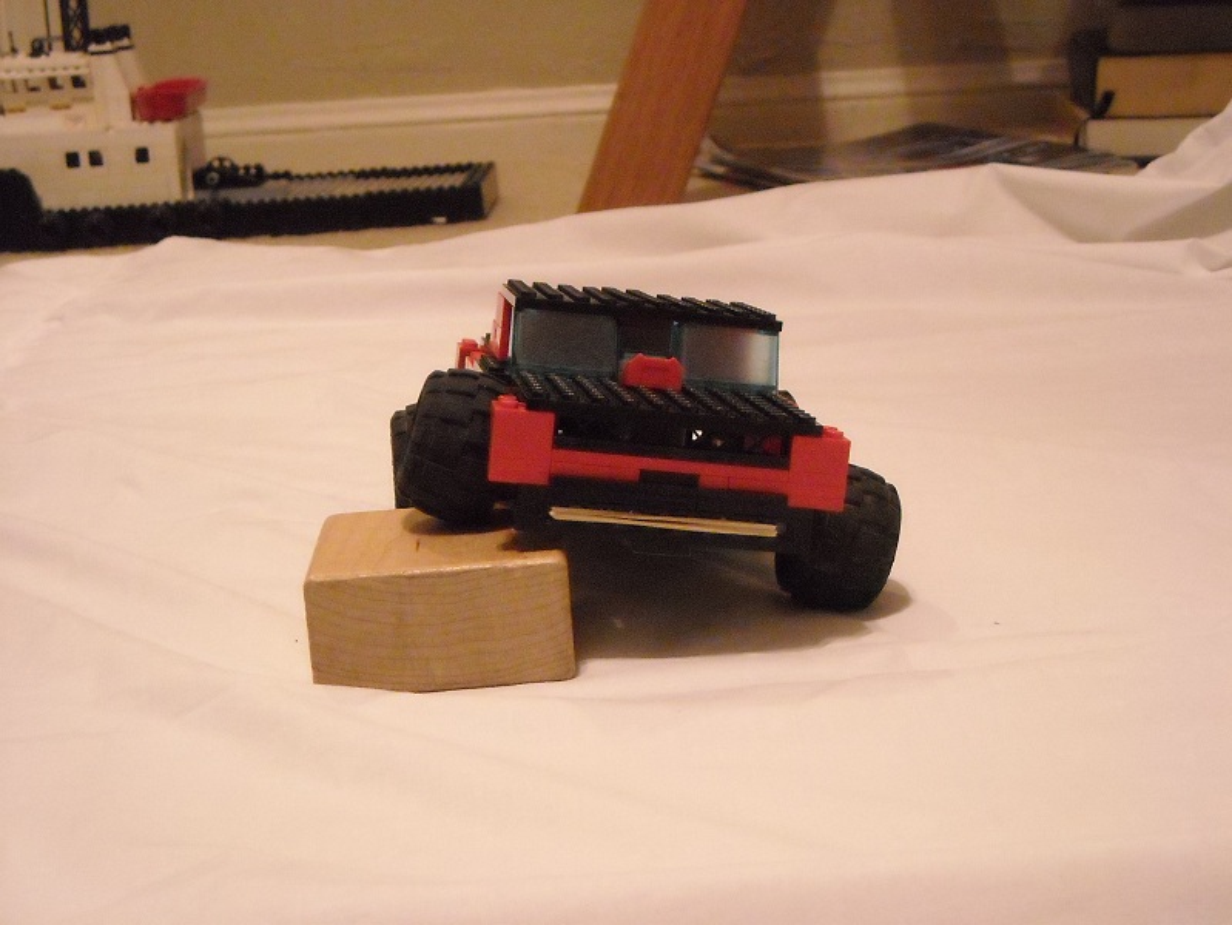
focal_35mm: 68
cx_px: 616
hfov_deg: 28.5
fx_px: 2421
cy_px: 462
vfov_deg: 21.6
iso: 800
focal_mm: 11.02
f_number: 3.7
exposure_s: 1/15
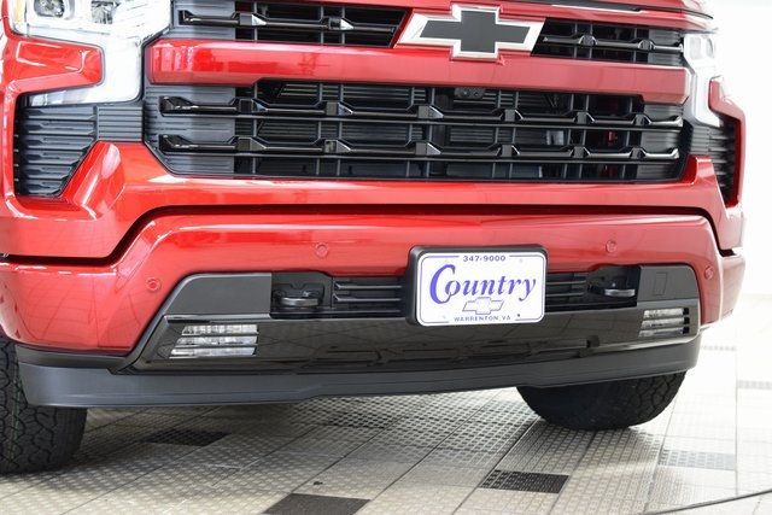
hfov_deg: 35.0
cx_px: 386
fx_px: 1223
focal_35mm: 57
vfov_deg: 23.8
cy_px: 258
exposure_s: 1/50
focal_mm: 38
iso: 1600
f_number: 2.8
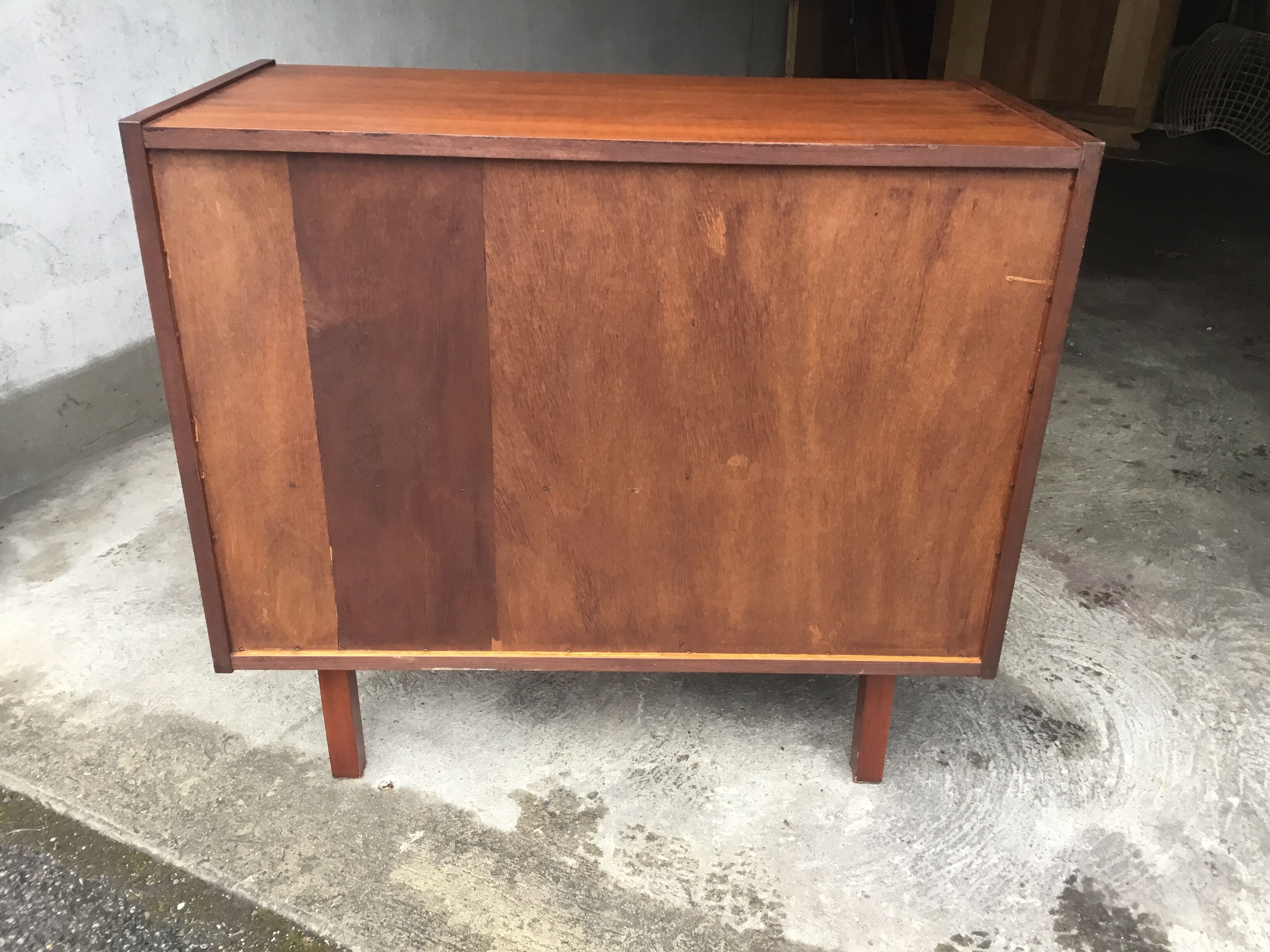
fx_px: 1137
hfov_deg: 58.4
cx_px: 635
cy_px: 476
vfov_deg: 45.4
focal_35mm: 31
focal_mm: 3.3
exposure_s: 1/33
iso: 32
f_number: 2.4
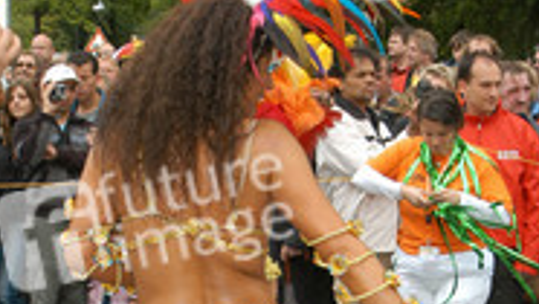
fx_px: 1159
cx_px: 229
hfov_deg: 26.2
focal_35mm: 81
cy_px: 368
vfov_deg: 14.5
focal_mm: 24
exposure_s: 1/160
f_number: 8
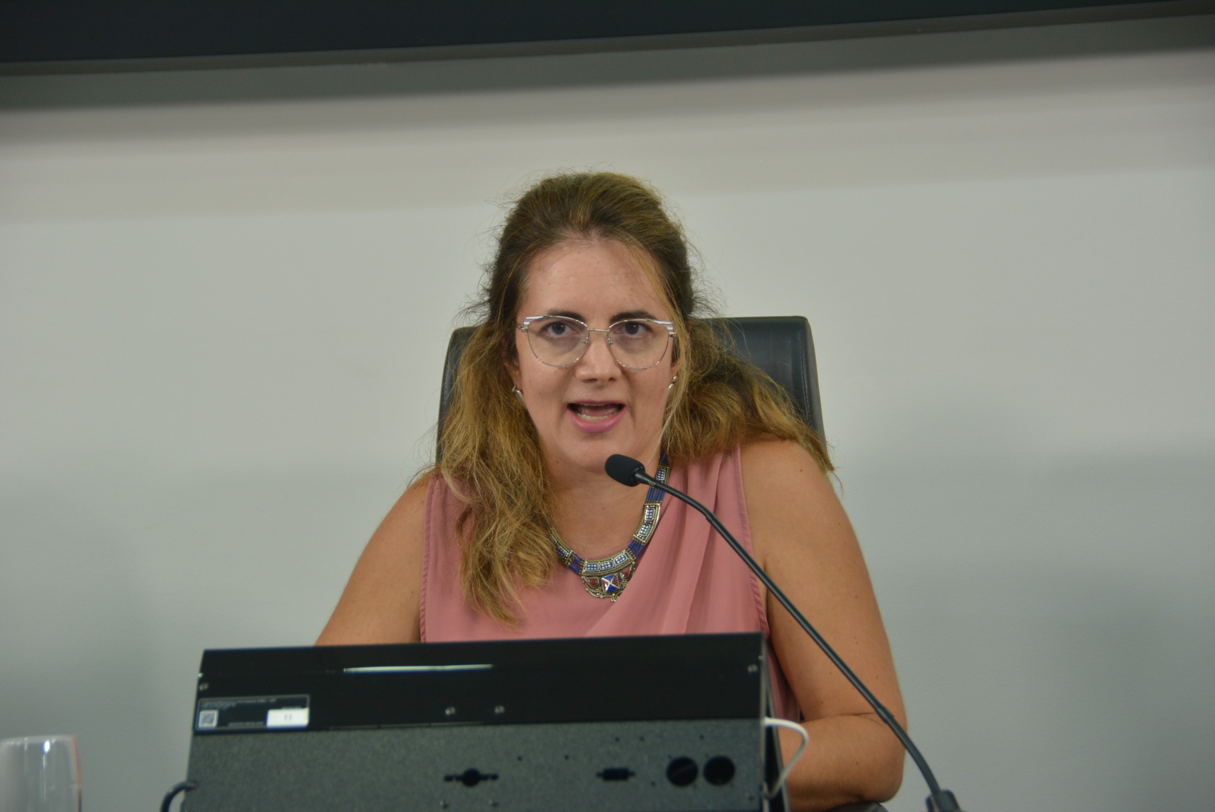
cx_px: 608
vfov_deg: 11.4
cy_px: 406
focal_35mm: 120
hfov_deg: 17.0
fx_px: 4053
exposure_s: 1/80
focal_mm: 80
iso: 400
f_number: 5
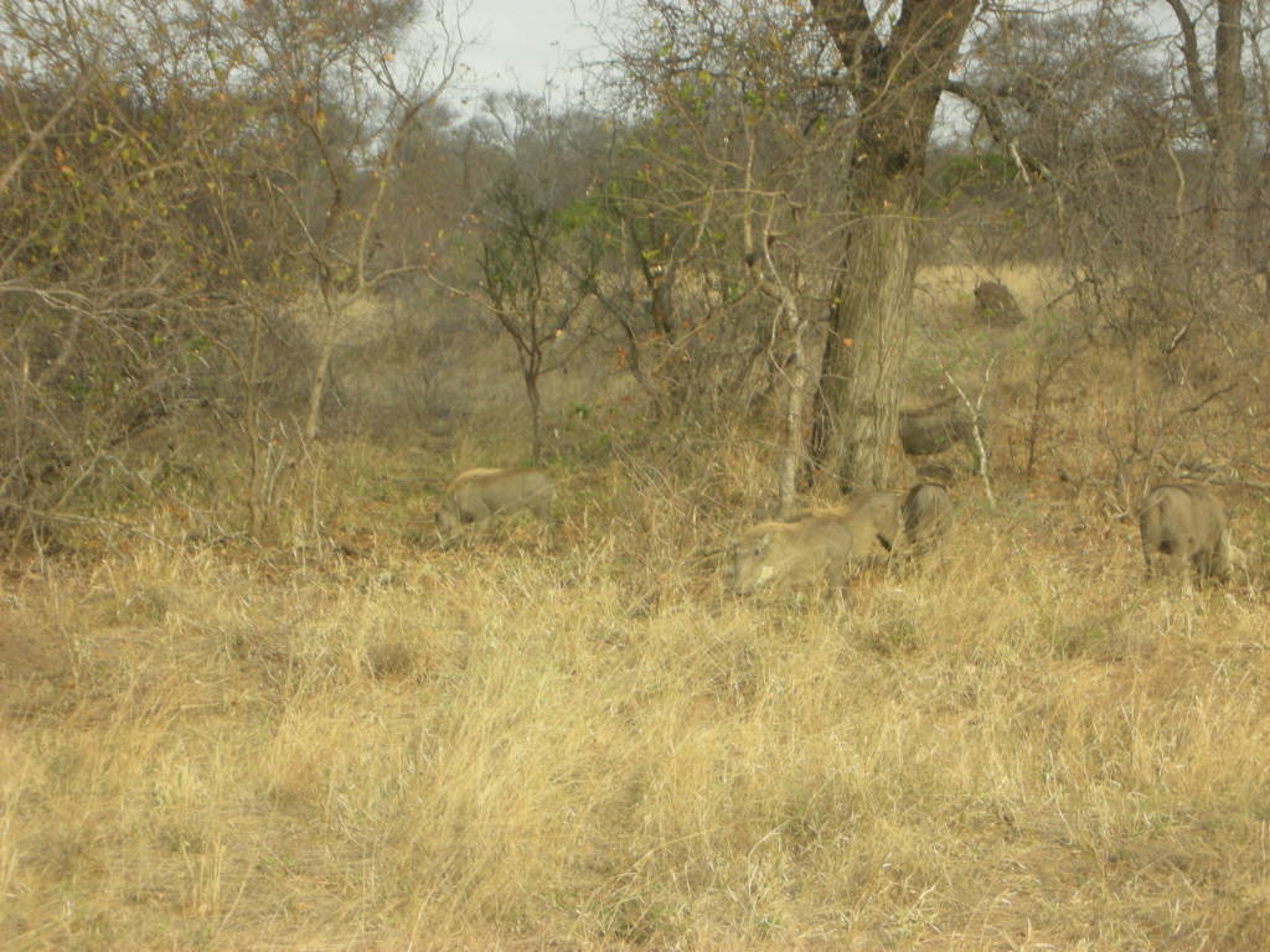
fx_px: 3852
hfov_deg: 18.7
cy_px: 476
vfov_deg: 14.1
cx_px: 635
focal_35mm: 105
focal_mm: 17.4
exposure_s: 1/90
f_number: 5.4
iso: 50
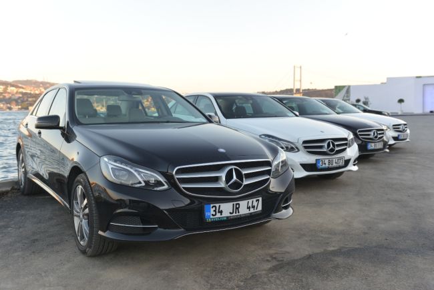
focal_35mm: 36
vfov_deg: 36.9
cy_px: 145
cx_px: 217
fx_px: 434
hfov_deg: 53.1
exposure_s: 1/250
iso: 640
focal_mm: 36
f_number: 5
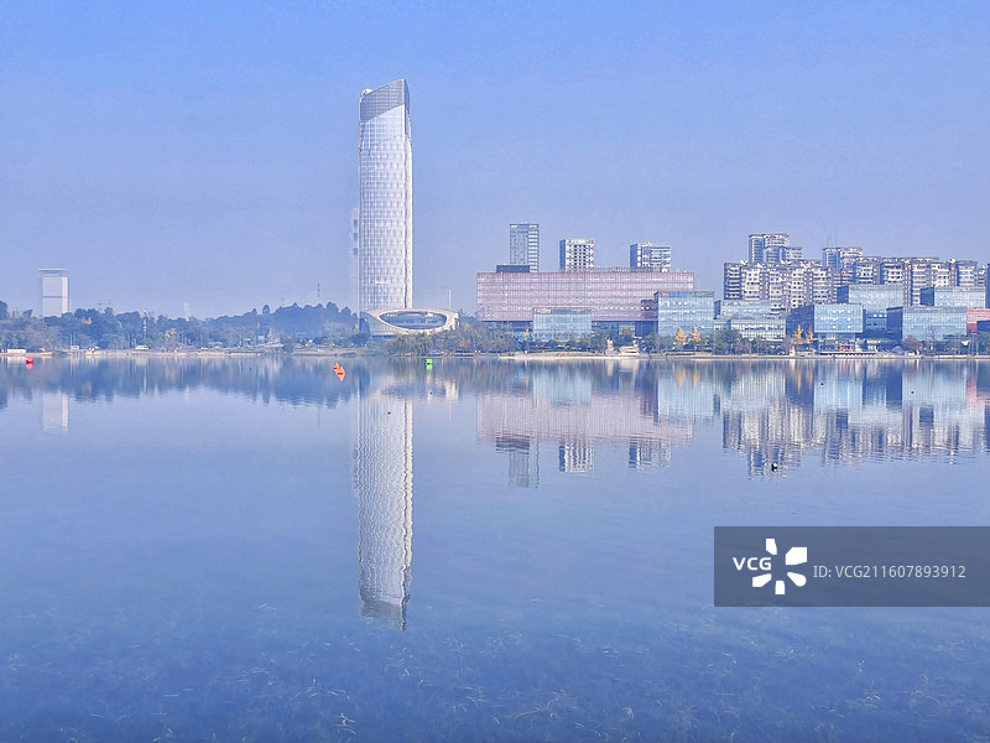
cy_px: 372
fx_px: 1230
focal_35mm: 43
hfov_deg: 43.9
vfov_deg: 33.6
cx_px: 495
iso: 72
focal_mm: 5.6
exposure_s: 1/2500
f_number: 1.57
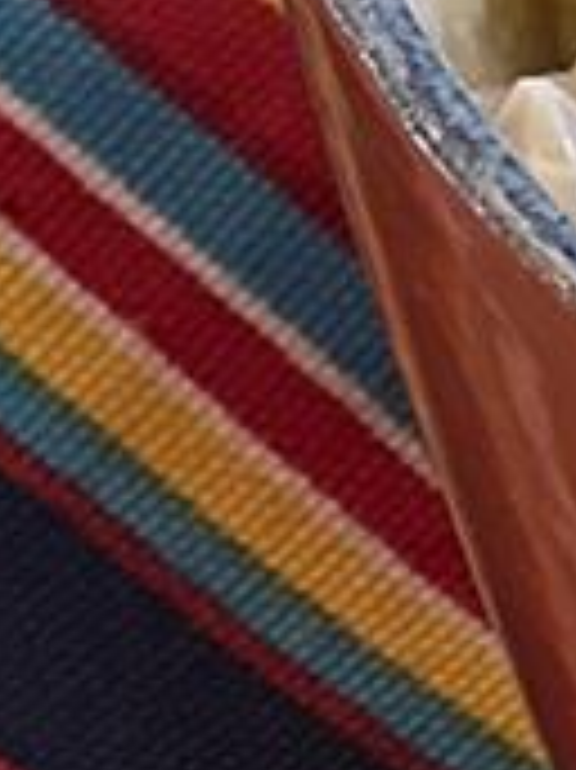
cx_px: 2012
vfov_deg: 3.3
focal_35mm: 600
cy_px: 475
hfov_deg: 2.4
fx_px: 13328
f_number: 2.8
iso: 200
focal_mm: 9
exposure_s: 1/40
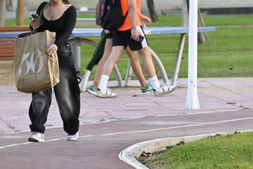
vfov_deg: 1.8
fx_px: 5442
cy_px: 65
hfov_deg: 2.7
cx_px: 79
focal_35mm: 774
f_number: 5.6
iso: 1800
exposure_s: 1/320
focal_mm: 185
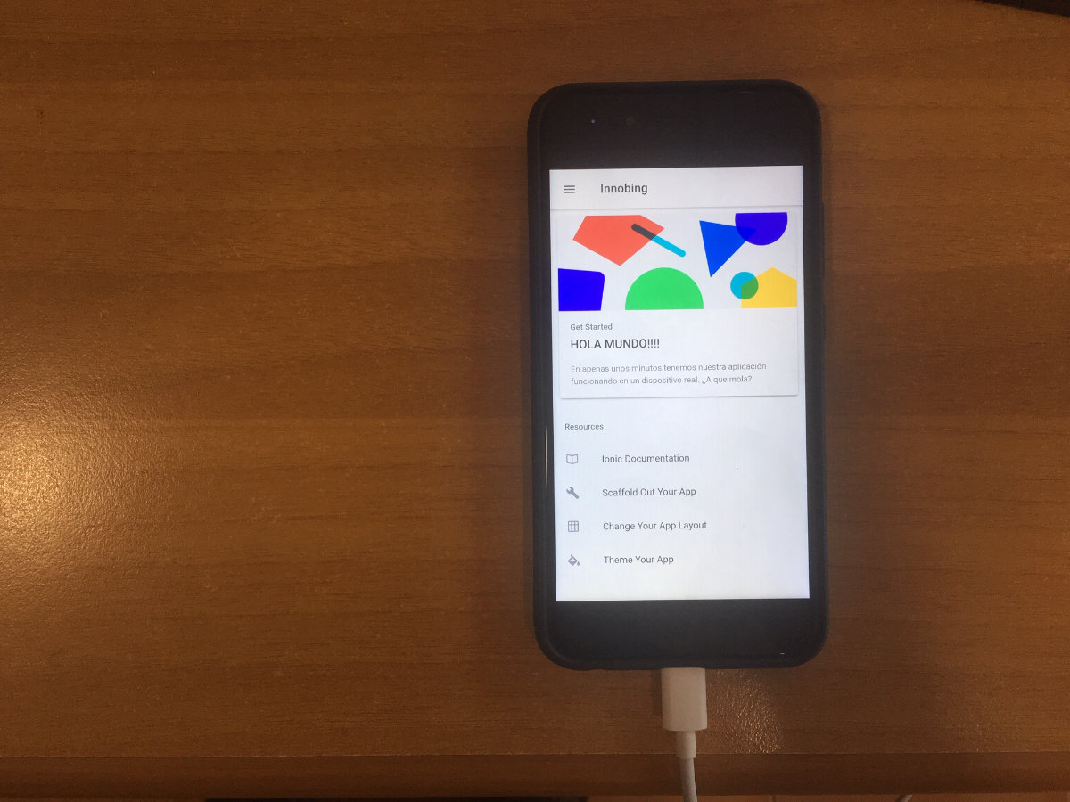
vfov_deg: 48.2
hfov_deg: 61.7
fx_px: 896
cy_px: 401
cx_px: 535
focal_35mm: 29
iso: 40
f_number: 2.2
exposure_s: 1/100
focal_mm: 4.2
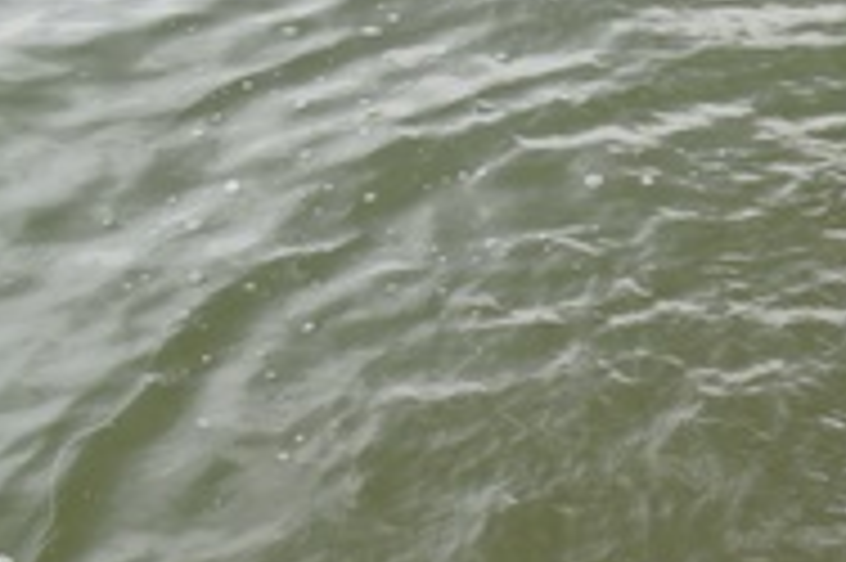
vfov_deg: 16.4
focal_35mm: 83
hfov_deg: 19.7
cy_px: 229
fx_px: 1949
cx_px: 1413
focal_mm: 24
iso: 400
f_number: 5
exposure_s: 1/100
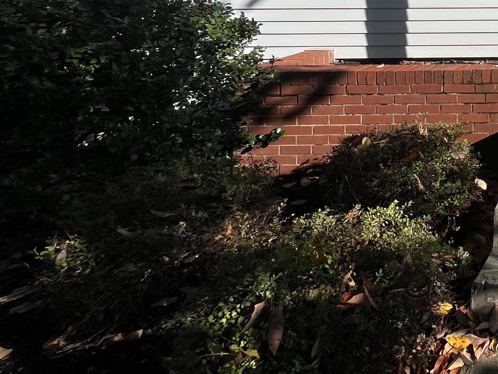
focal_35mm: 35
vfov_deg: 34.6
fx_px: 504
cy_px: -46
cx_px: 668
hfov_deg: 34.3
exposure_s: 1/2370
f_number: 1.8
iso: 32
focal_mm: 1.57
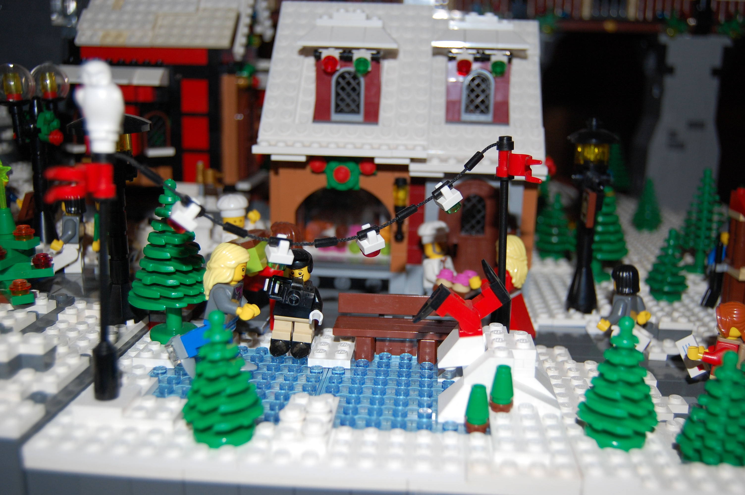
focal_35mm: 36
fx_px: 744
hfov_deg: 53.2
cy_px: 248
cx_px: 372
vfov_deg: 36.8
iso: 280
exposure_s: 1/60
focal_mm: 24
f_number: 4
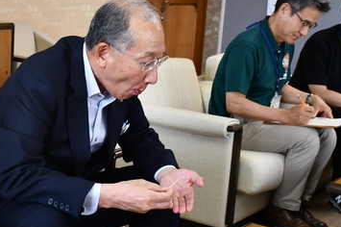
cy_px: 144
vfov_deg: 18.4
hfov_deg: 27.1
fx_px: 700
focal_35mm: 74
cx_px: 104
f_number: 3.8
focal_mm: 24
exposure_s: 1/160
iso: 800
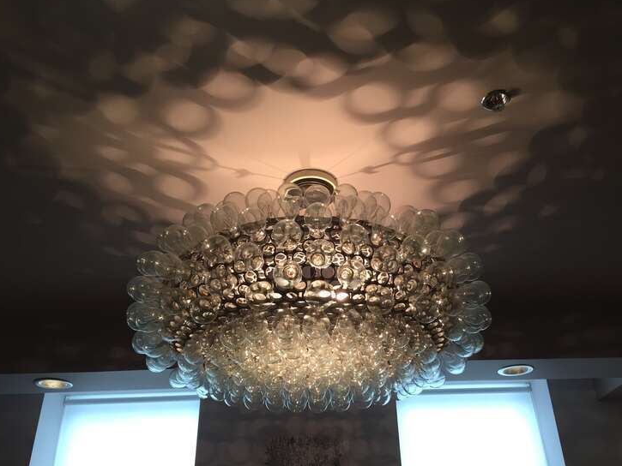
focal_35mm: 32
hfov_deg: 56.7
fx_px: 575
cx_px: 334
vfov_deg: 44.1
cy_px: 251
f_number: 2.2
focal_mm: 4.15
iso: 32
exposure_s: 1/33
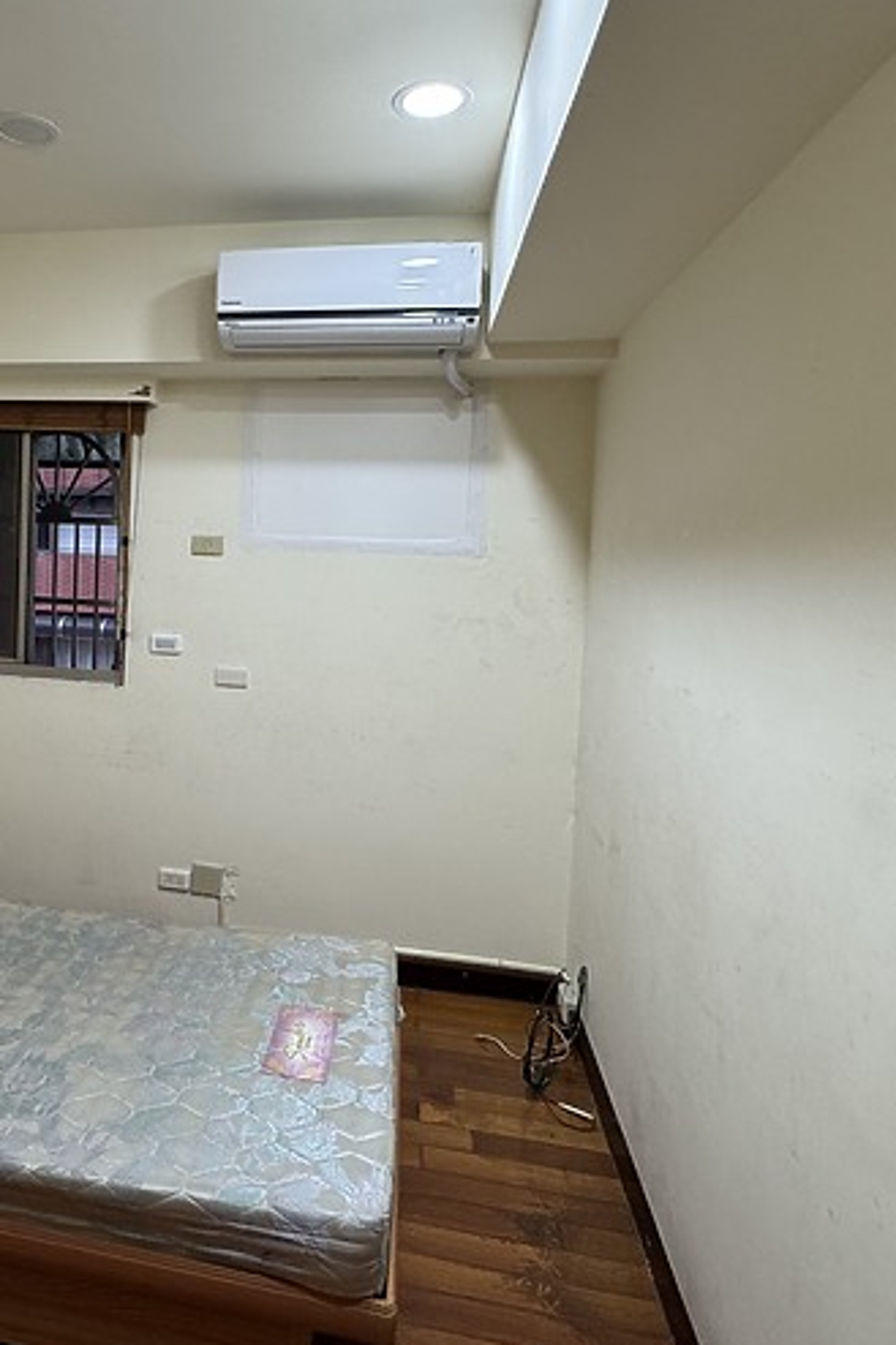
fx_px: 859
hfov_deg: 52.9
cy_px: 570
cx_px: 234
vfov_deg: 75.6
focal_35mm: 23
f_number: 2.2
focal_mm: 2.22
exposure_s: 1/120
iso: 200
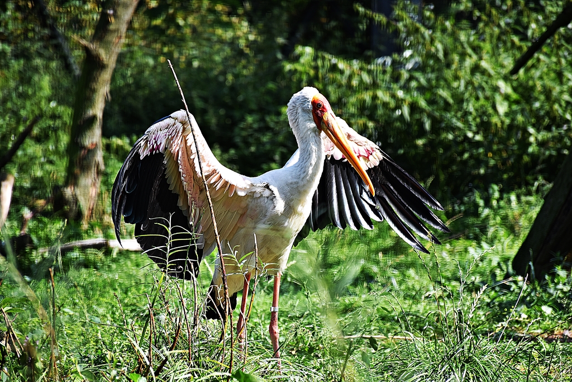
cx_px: 286
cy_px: 191
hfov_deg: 9.8
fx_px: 3337
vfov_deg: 6.5
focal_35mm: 210
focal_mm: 140
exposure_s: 1/400
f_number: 5.6
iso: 400
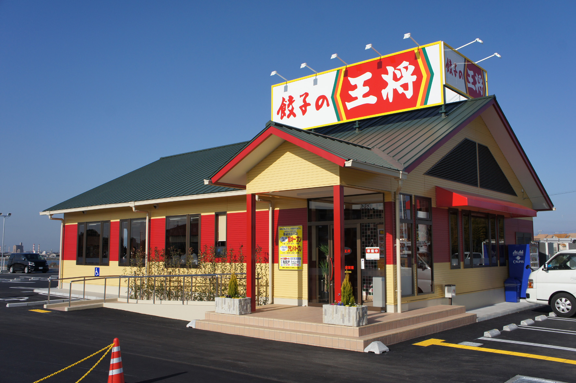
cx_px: 288
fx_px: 528
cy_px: 192
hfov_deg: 57.3
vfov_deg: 39.9
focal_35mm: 33
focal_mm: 22
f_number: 8
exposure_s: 1/800
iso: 200
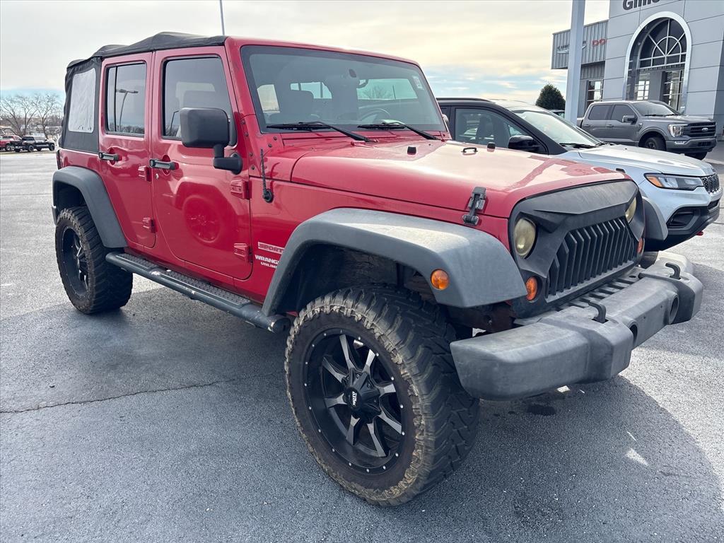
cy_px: 272
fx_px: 544
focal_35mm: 26
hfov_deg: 67.3
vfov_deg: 53.1
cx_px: 362
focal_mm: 5.96
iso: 64
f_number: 1.6
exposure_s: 1/1287
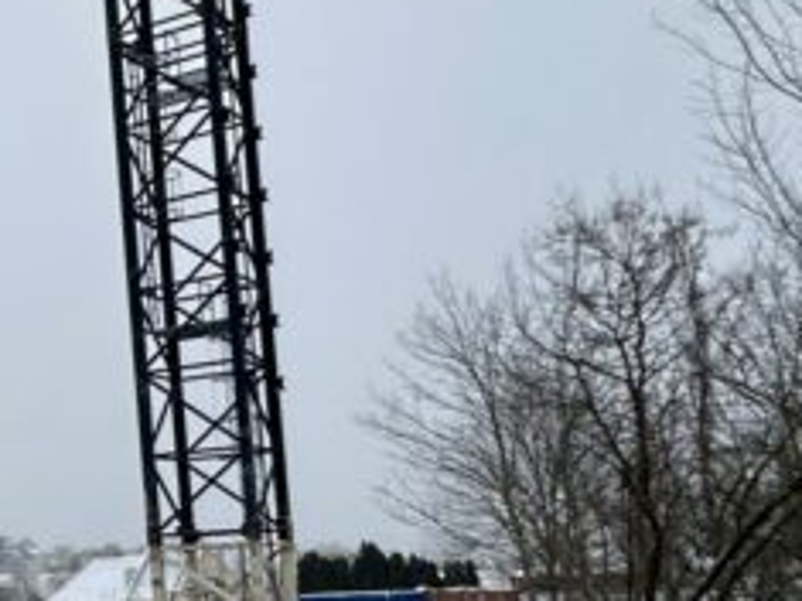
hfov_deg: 22.5
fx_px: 1413
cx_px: -546
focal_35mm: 61
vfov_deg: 23.6
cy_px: 499
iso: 40
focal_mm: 2.22
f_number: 2.2
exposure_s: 1/139
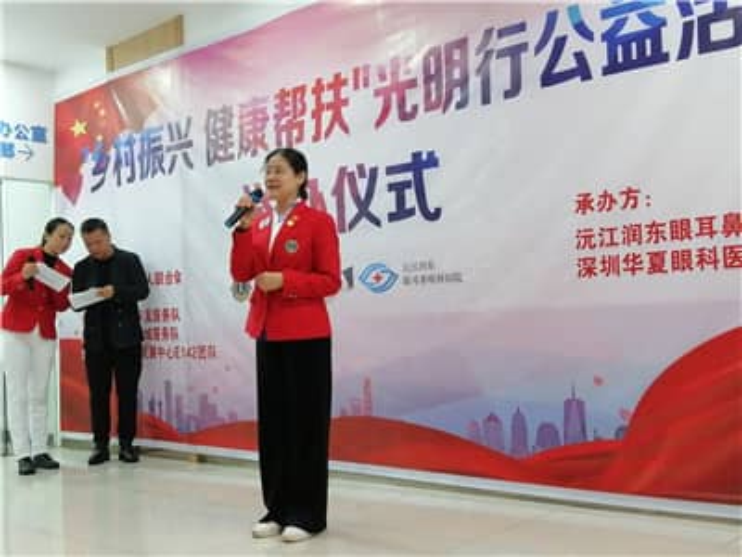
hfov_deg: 49.0
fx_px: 815
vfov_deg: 37.7
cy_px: 278
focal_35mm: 38
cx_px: 371
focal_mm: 3.6
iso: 320
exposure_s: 1/33.3
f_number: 1.8
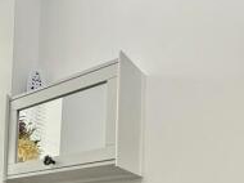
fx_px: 303
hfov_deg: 43.9
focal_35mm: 43
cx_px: 125
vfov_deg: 27.9
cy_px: 236
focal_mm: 2.22
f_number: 2.2
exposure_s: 1/100
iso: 160
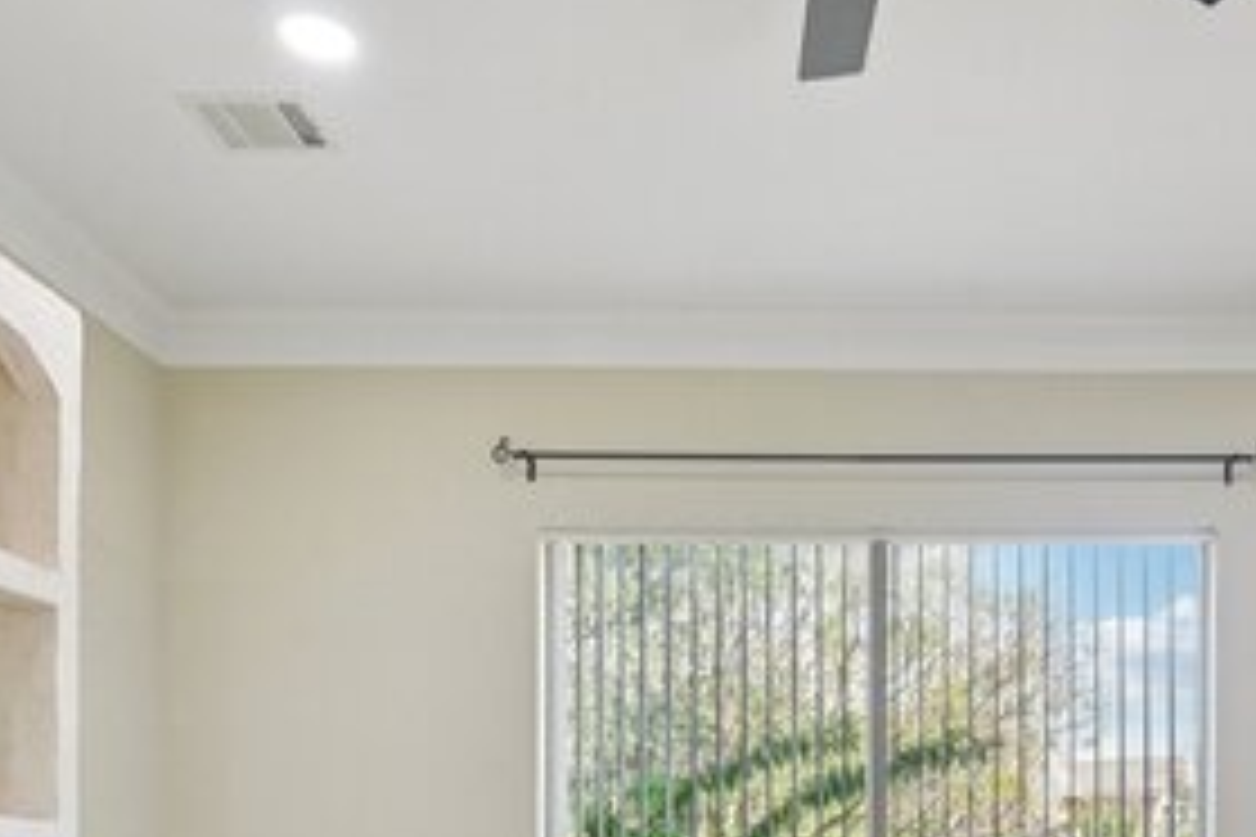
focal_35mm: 39
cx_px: 896
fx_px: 1361
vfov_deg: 30.5
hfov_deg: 48.2
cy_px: 929
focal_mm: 17
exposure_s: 1/20
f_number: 8
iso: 800
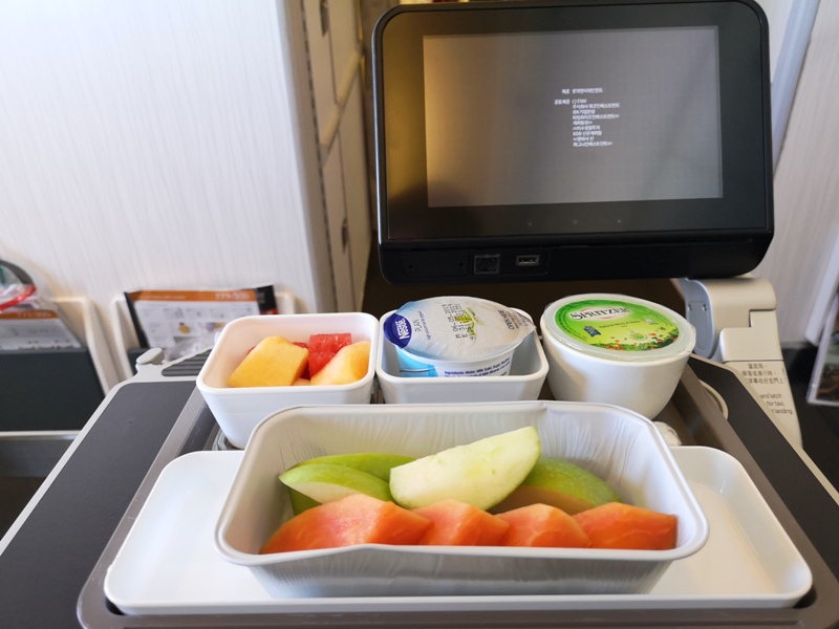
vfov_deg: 51.4
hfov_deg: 65.3
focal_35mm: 27
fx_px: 654
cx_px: 420
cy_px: 314
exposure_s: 1/33.3
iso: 400
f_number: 1.8
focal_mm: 3.95
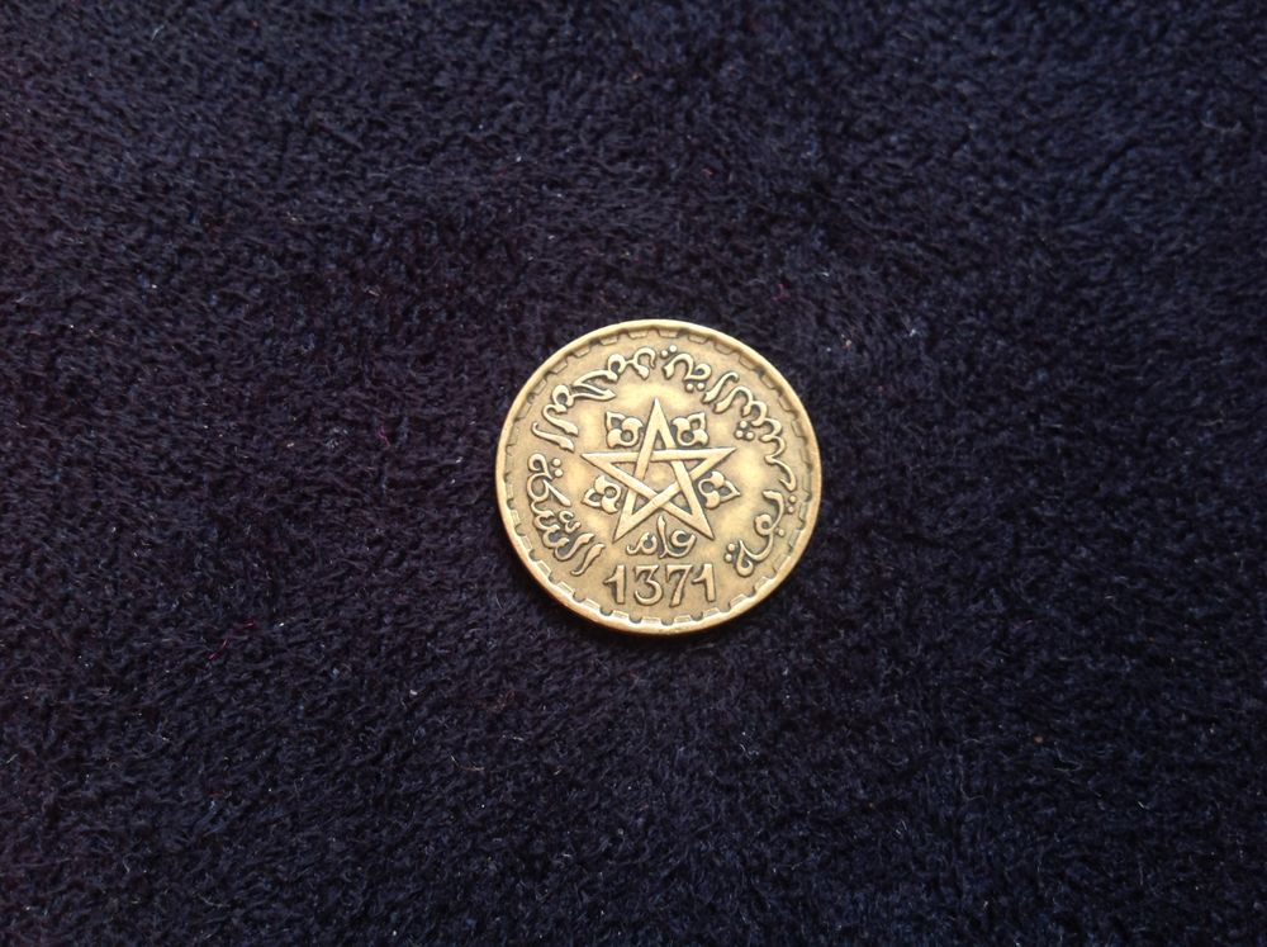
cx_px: 634
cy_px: 474
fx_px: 1279
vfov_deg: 40.6
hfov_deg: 52.7
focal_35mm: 35
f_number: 2.4
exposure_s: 1/30
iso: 64
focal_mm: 4.28
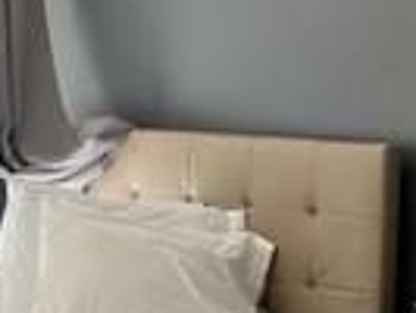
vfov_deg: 11.8
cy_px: 304
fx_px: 1504
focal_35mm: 125
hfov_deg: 15.4
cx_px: 429
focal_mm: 5.1
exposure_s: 1/266
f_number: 1.6
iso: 40
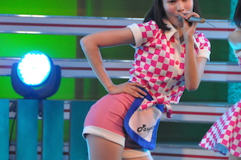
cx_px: 174
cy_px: 77
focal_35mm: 568
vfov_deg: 2.4
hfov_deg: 3.6
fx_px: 3800
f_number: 5.6
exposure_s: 1/400
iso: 2500
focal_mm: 200
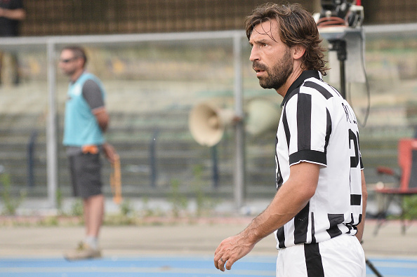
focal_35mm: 200
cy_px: 138
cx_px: 208
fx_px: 2315
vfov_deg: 6.9
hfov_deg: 10.3
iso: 2800
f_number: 5.6
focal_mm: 200
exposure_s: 1/1000
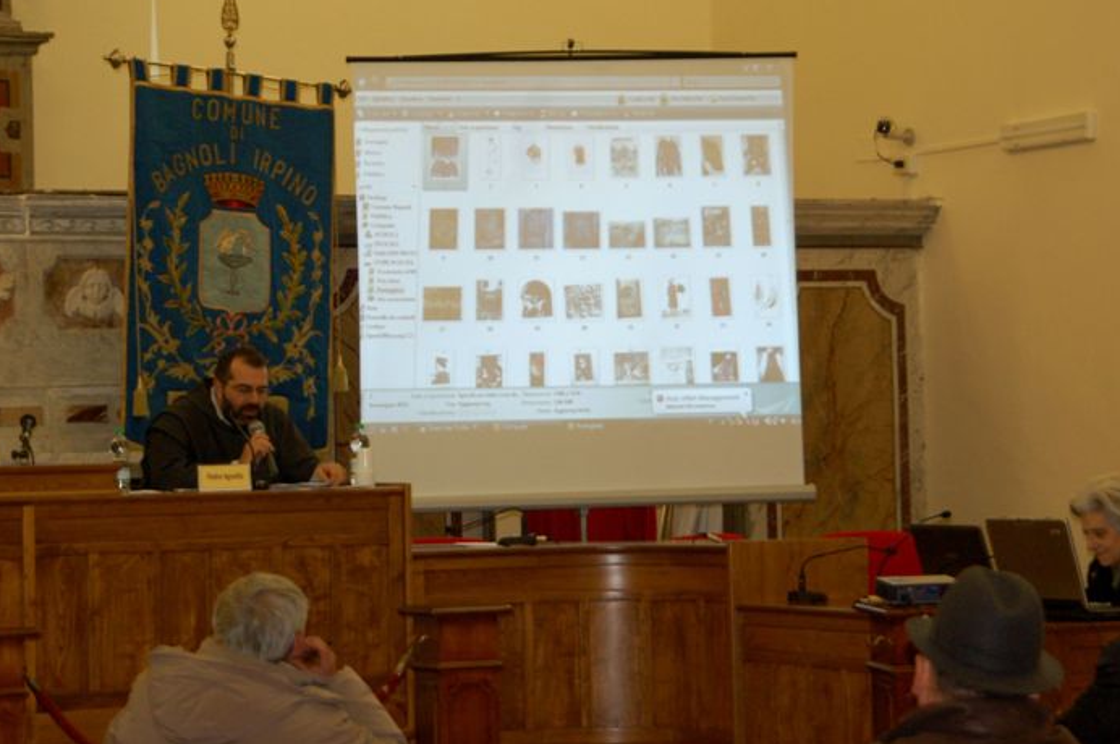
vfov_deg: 11.6
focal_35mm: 118
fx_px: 3668
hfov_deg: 17.4
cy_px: 353
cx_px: 502
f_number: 5
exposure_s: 1/60
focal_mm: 68
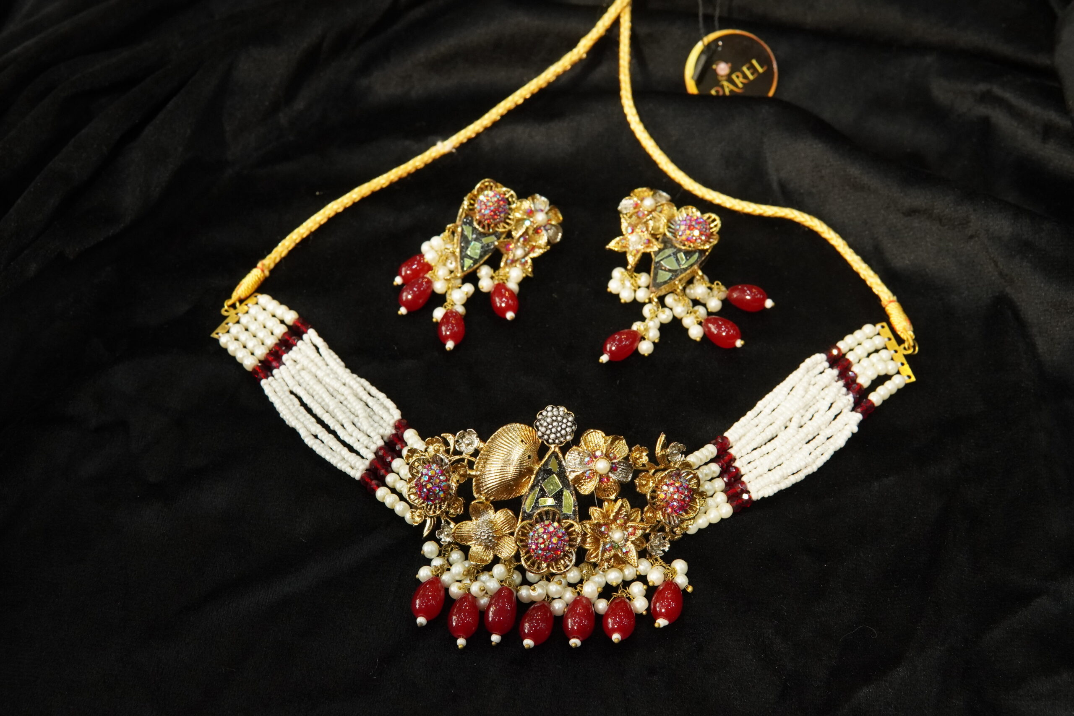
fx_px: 1342
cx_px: 537
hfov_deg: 43.6
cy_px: 358
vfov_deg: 29.9
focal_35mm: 45
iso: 2000
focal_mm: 30
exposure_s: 1/80
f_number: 8
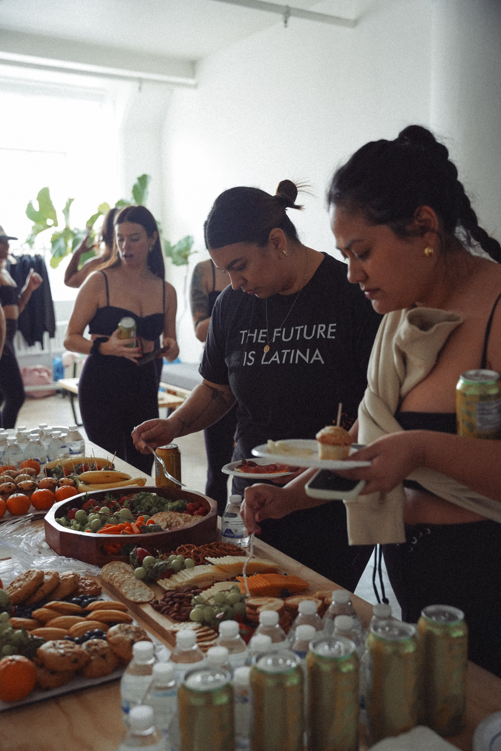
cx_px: 250
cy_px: 376
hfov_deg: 33.6
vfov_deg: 48.8
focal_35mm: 40
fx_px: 829
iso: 1600
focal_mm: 39.7
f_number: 3.5
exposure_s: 1/100
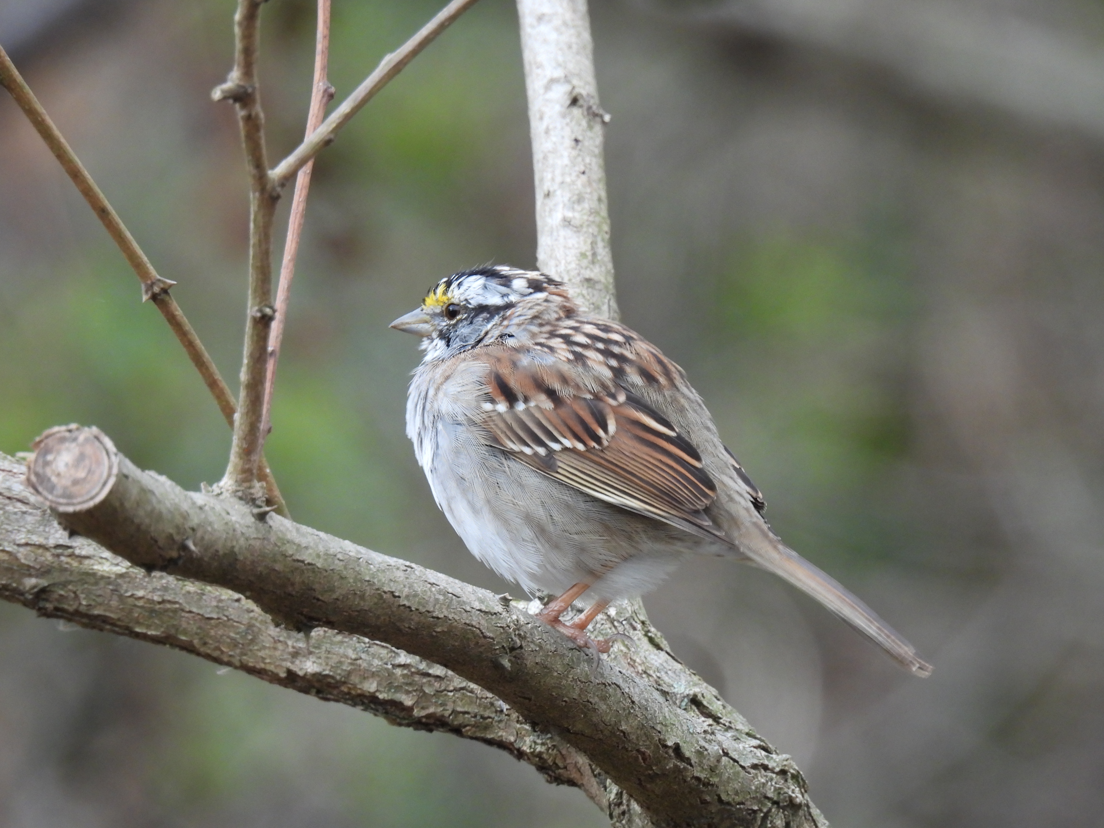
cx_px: 552
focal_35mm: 1100
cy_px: 414
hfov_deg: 1.8
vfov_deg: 1.4
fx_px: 35082
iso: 400
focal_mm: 196
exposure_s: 1/60
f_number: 5.6
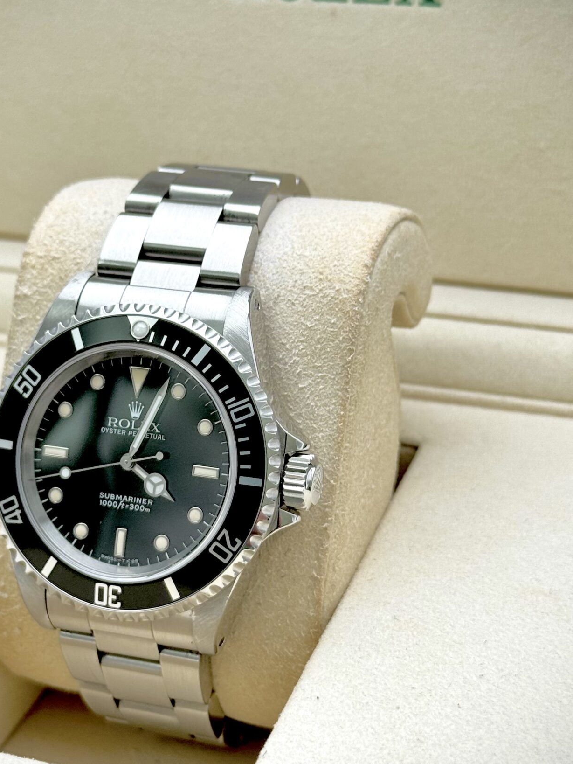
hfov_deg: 19.6
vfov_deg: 26.0
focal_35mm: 75
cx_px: 237
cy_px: 379
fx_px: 1655
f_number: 1.78
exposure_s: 1/121
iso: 80
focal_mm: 6.76
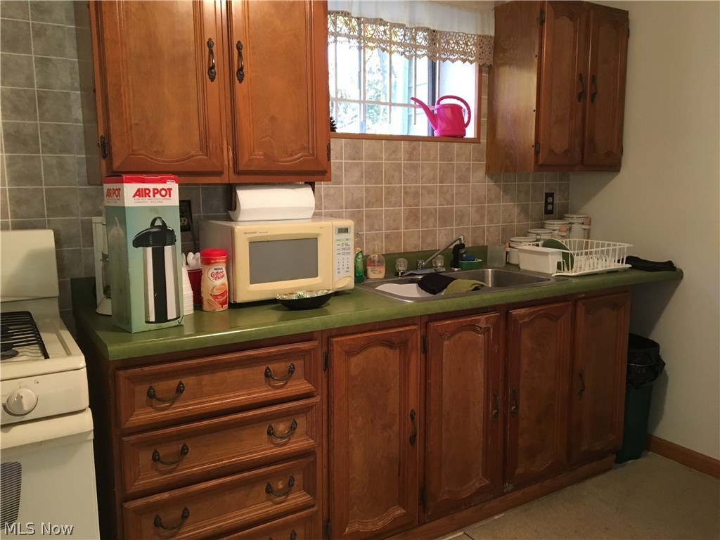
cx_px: 360
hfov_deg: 61.7
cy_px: 270
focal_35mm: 29
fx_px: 603
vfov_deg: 48.2
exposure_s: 1/30
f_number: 2.2
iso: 160
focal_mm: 4.15
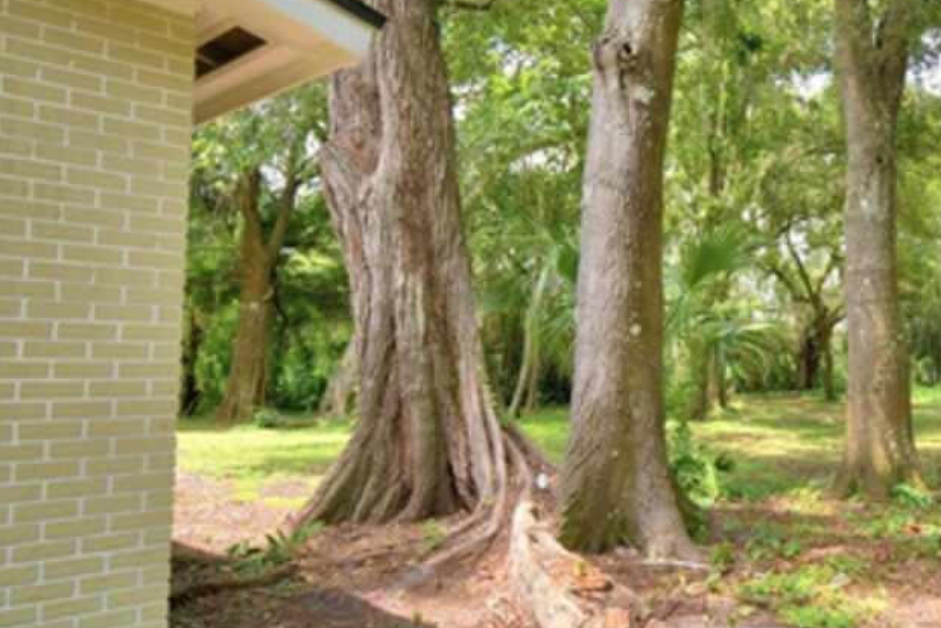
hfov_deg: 55.3
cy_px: 309
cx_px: 775
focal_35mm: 31
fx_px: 810
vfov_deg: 42.3
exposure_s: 1/400
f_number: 4.5
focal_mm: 10
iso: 200
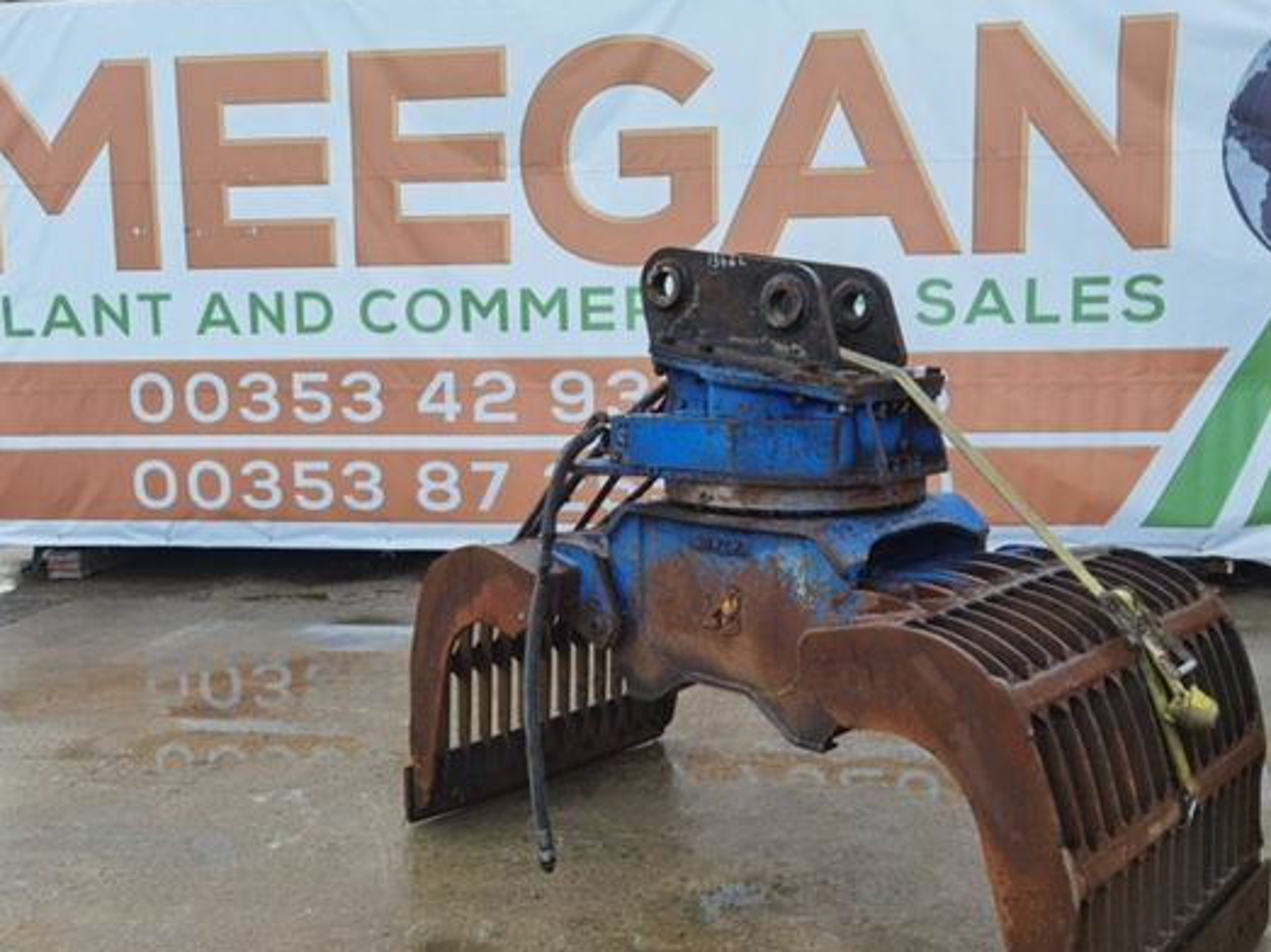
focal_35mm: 31
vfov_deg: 45.4
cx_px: 651
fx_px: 1138
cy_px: 498
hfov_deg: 58.4
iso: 50
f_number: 1.9
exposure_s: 1/427
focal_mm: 6.71
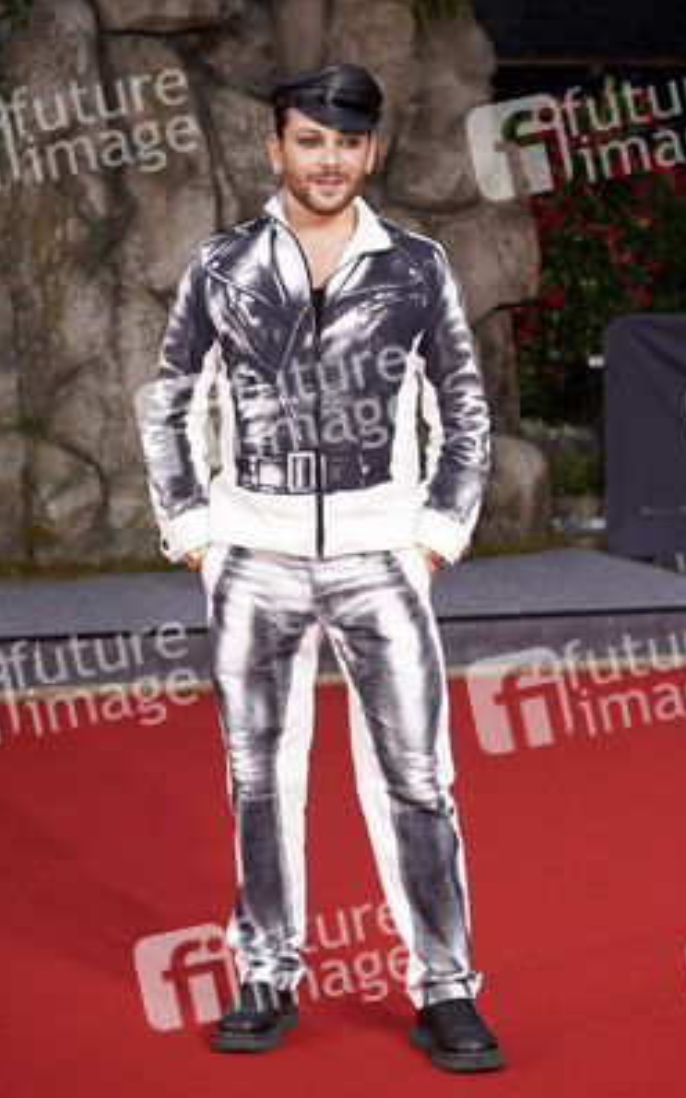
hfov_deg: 10.7
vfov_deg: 17.1
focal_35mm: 122
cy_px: 550
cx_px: 357
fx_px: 3651
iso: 200
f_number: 5.6
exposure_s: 1/160
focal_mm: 119
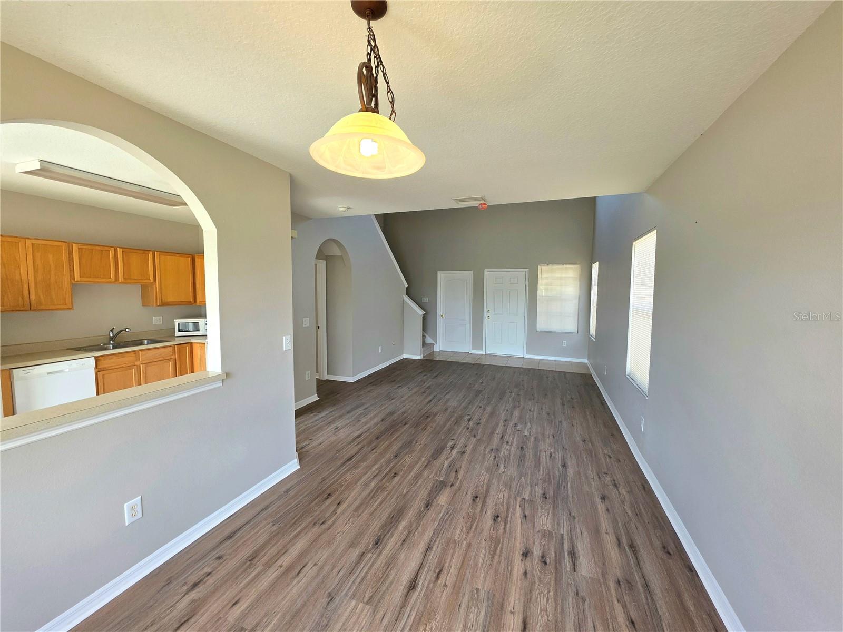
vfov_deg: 89.9
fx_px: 317
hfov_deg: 106.2
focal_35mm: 13
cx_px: 422
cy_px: 316
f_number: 1.9
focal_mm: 2.2
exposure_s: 1/120
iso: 64
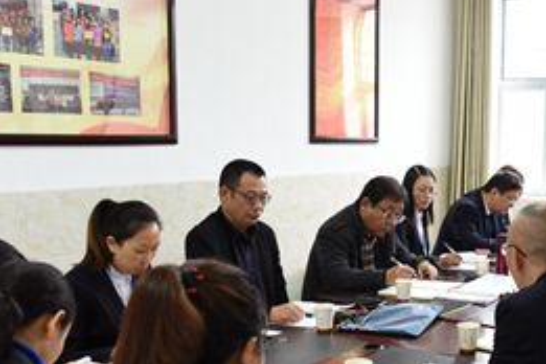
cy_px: 247
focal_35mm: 46
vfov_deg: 29.0
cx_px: 418
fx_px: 698
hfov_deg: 41.3
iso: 800
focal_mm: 24
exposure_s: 1/25
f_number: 5
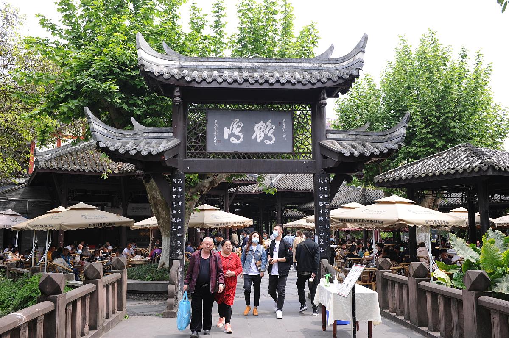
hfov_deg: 58.8
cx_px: 254
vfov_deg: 41.0
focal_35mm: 32
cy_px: 169
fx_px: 452
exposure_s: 1/100
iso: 200
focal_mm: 32
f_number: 9
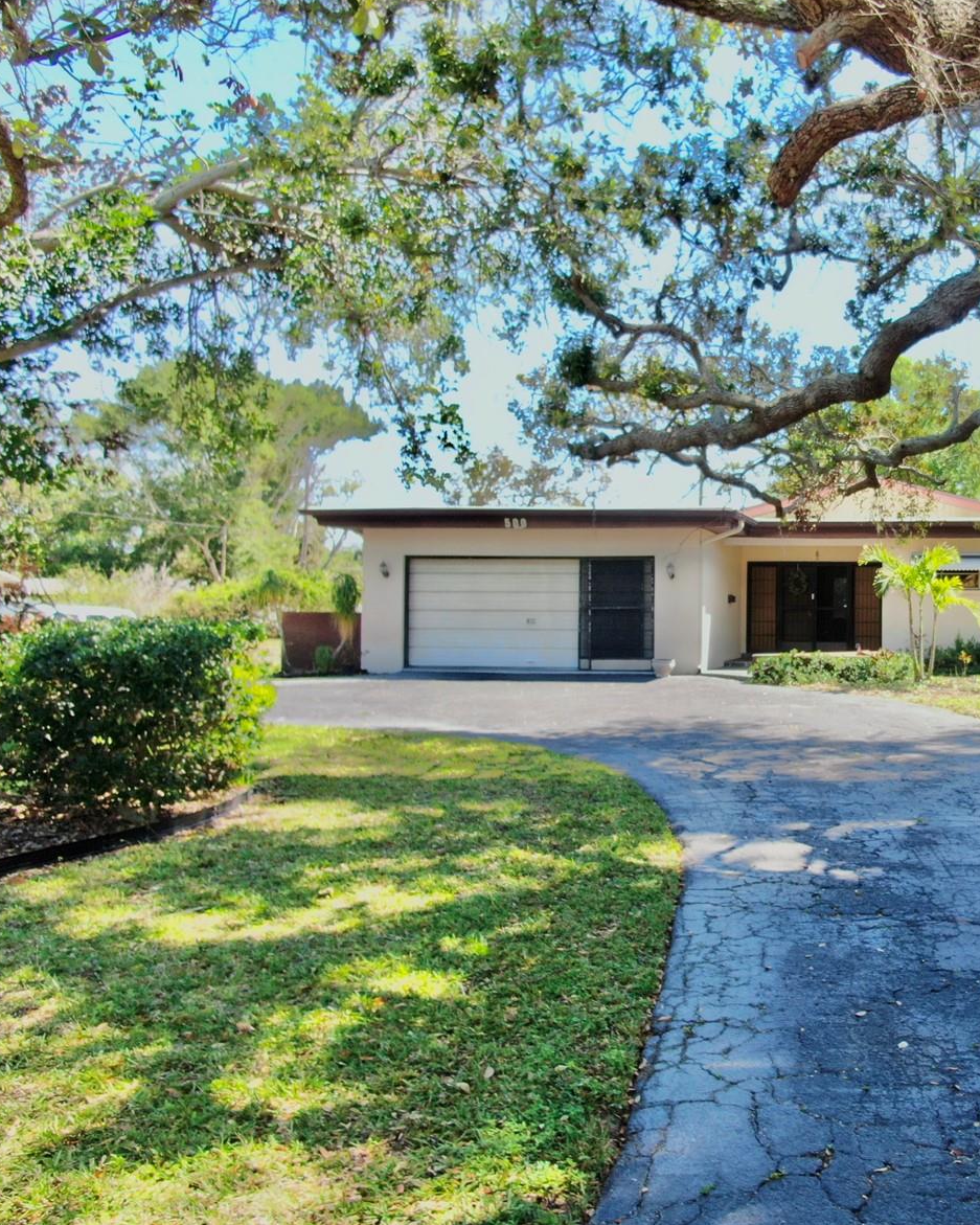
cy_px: 616
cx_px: 822
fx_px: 1160
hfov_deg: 43.1
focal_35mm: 32
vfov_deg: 55.7
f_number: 2.8
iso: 100
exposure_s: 1/320
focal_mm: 4.39
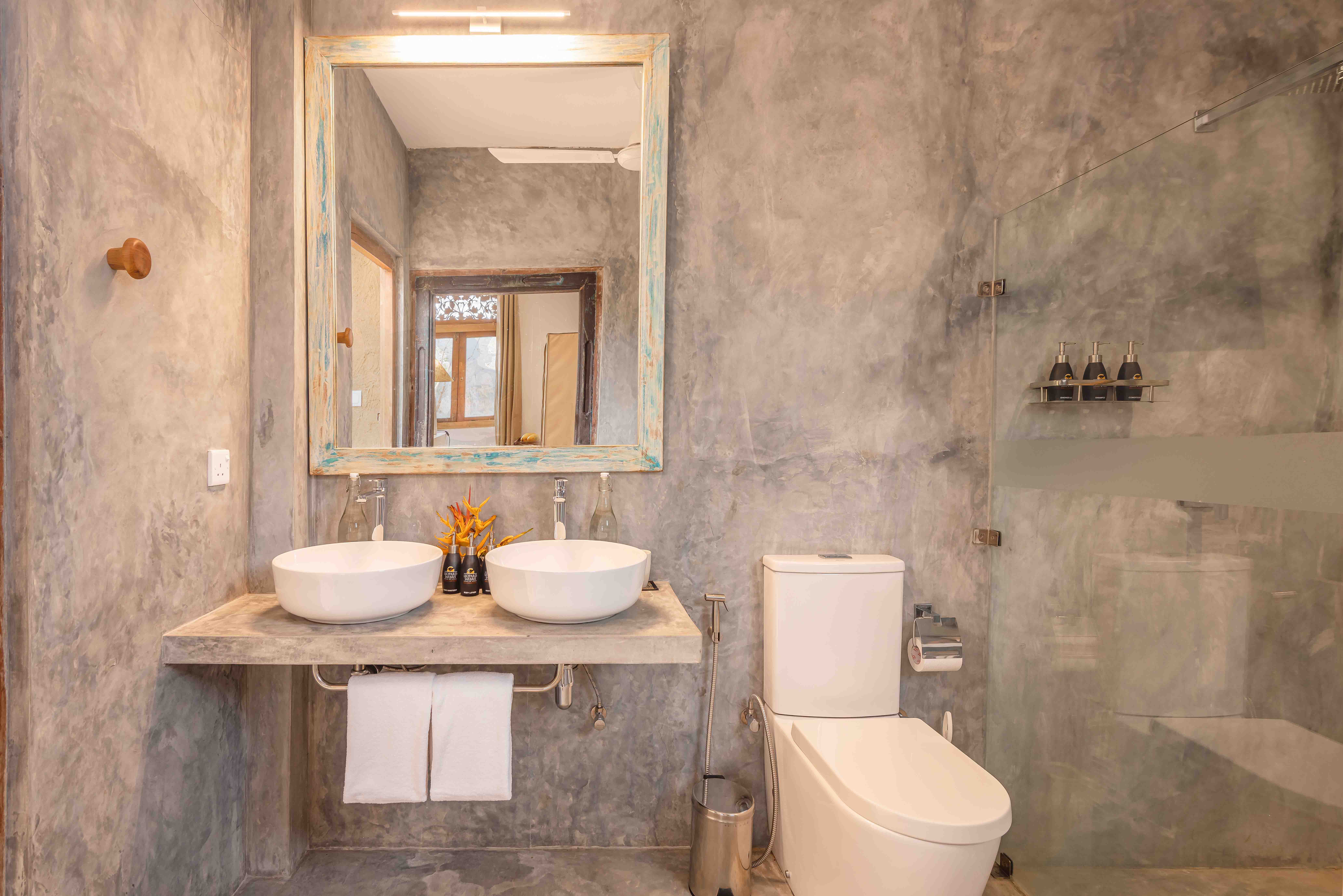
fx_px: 597
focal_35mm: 16
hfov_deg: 96.7
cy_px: 448
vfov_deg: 73.8
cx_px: 672
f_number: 10
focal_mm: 16
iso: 200
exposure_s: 1/60
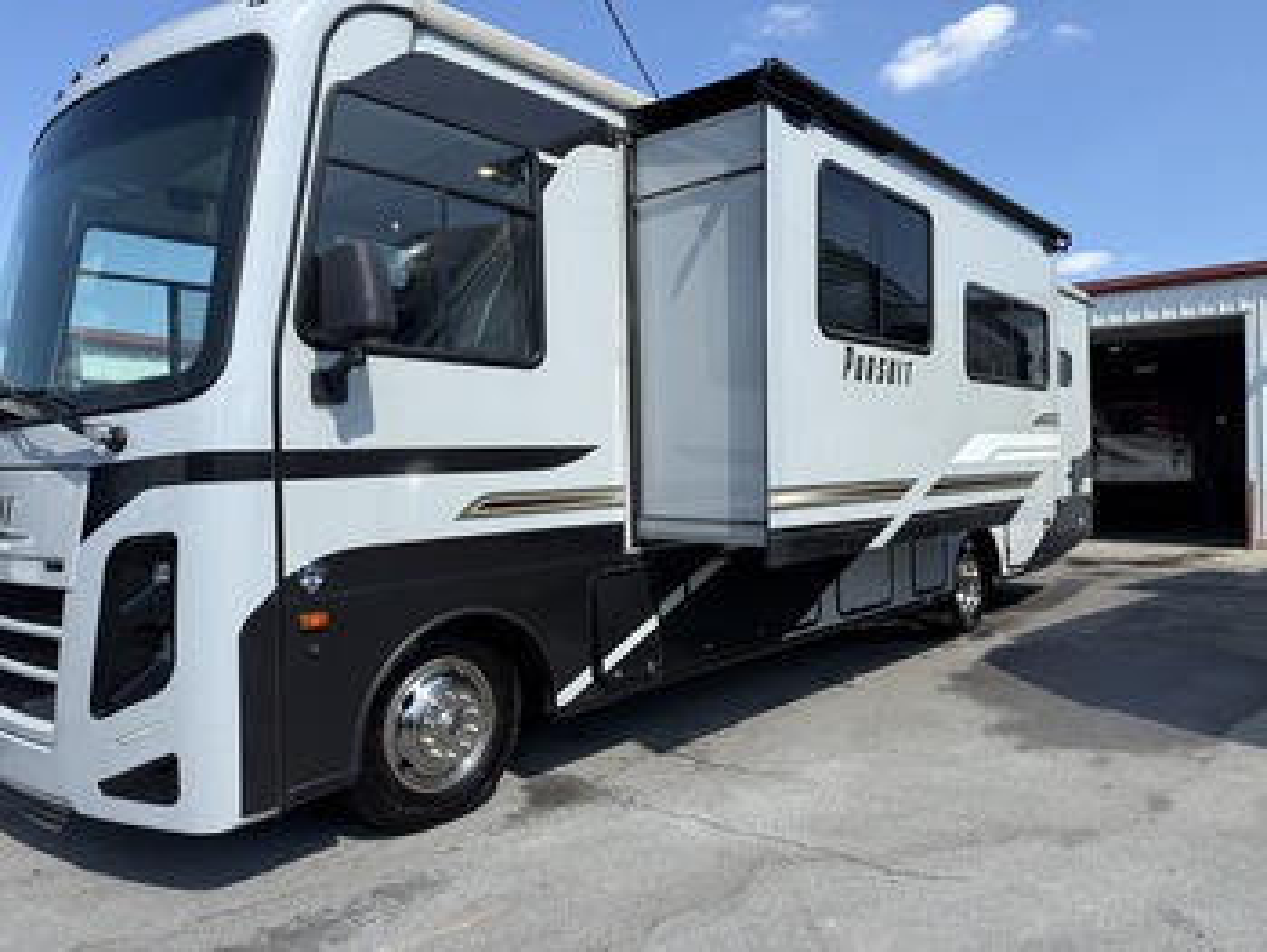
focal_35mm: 24
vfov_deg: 56.9
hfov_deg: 71.6
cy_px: 476
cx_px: 634
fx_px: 879
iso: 80
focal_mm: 6.76
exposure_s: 1/3953
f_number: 1.78
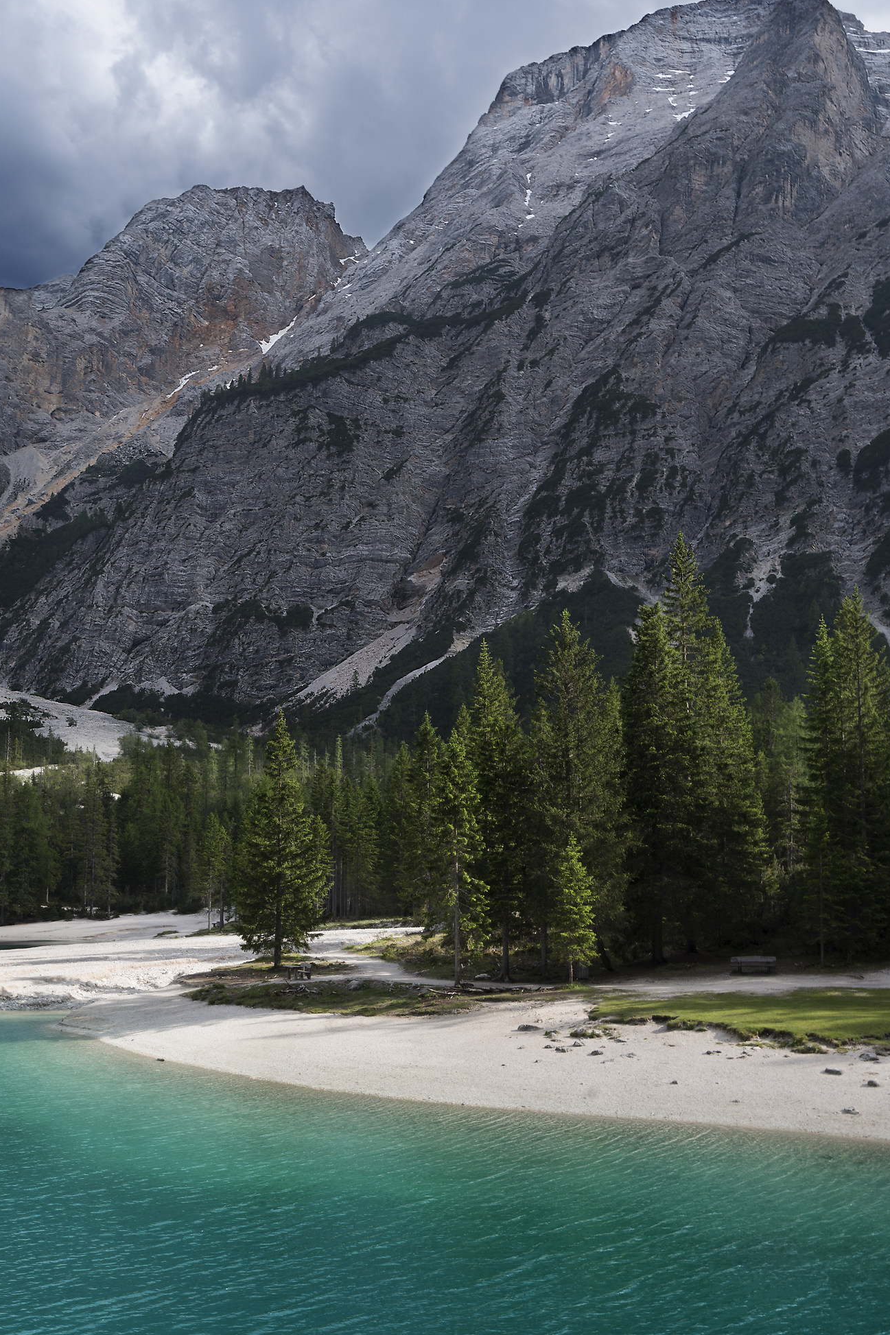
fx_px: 1372
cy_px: 709
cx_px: 446
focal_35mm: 37
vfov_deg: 51.9
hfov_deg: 35.9
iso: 100
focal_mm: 30
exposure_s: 1/60
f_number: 11
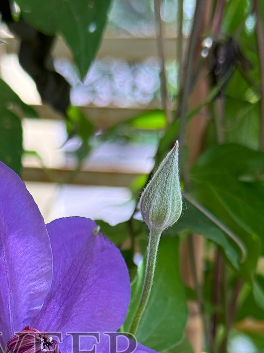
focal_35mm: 106
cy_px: 365
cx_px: 66
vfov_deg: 18.0
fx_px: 1079
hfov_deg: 13.9
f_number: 1.78
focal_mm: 6.76
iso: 64
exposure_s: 1/331
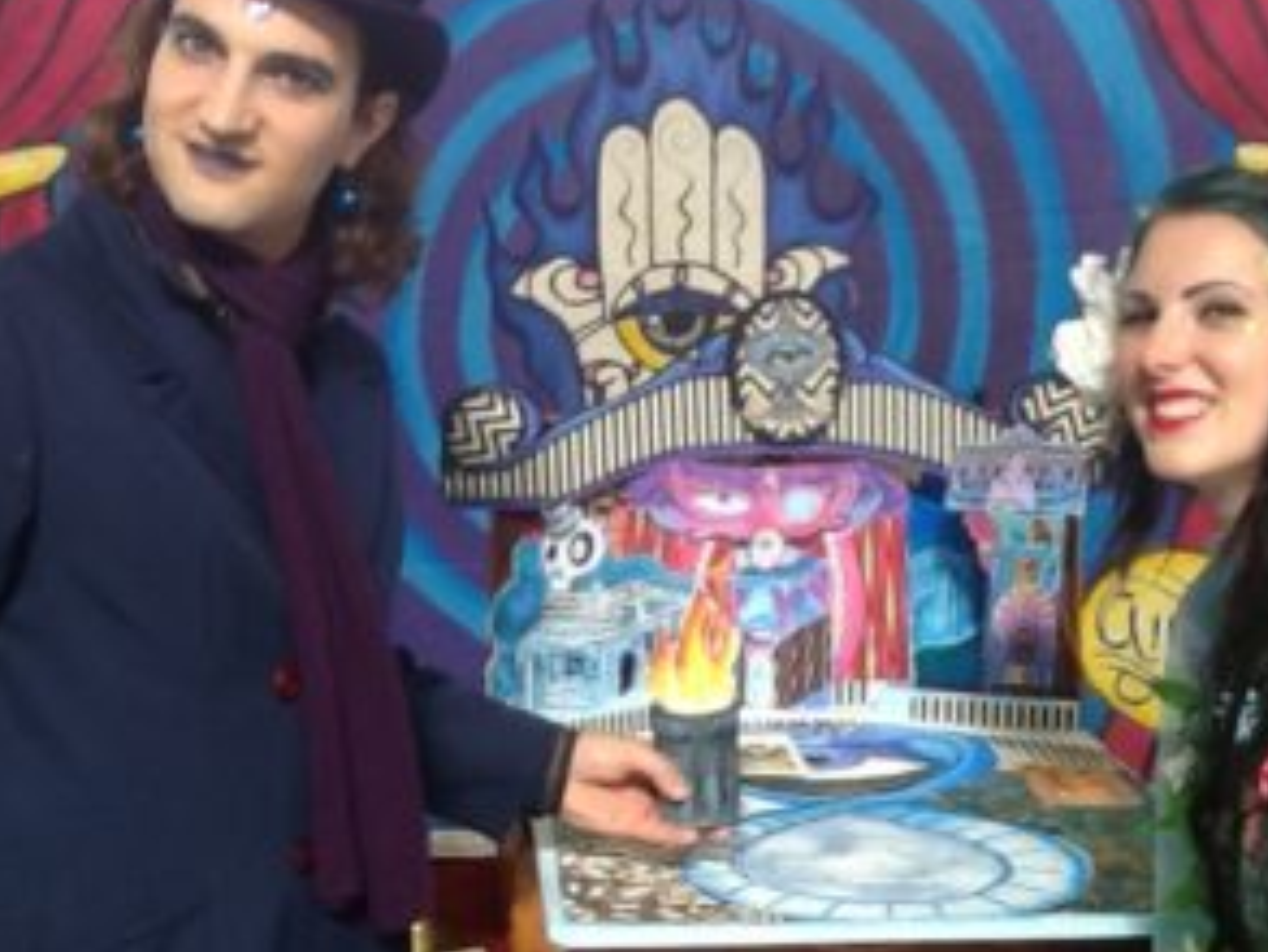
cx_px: 645
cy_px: 307
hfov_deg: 32.2
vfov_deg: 24.3
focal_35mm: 60
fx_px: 2199
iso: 50
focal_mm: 2.03
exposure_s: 1/40
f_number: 2.4
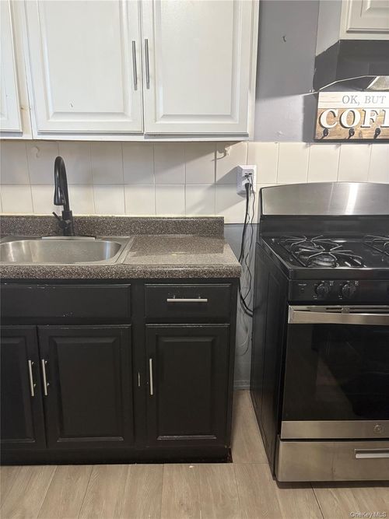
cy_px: 260
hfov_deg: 53.0
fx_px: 390
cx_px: 194
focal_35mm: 26
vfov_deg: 67.3
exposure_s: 1/60
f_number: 1.6
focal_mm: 5.96
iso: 320
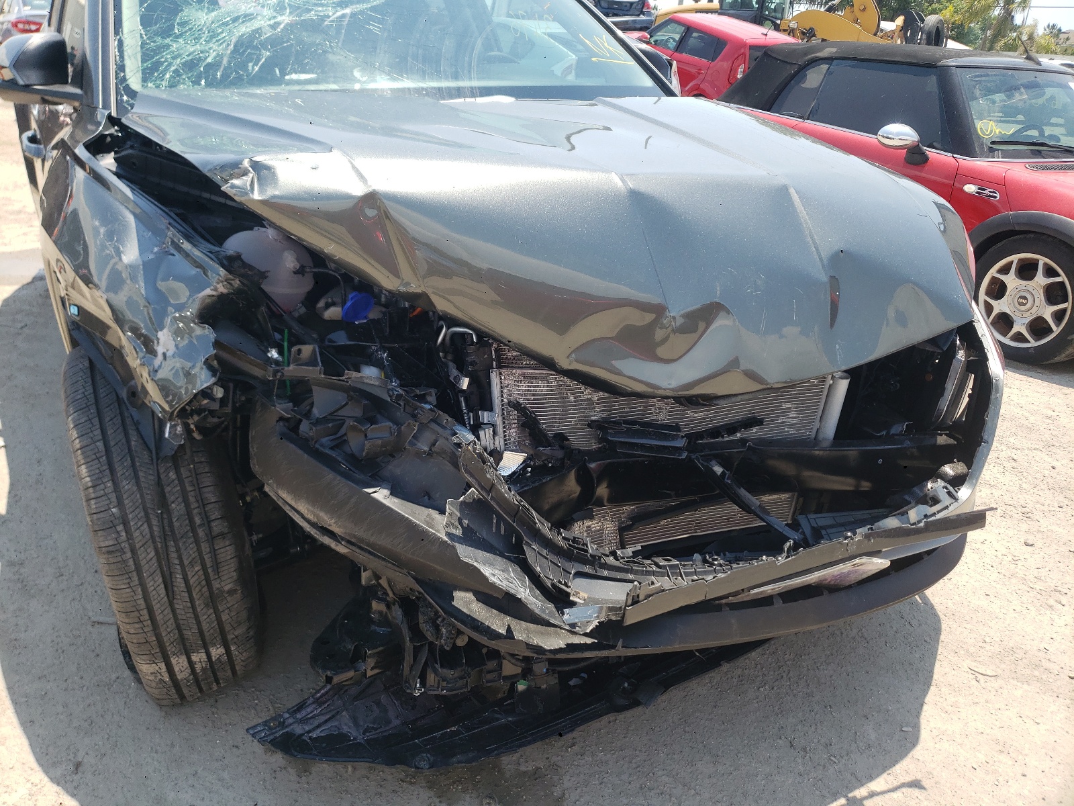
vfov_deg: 53.1
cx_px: 537
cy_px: 403
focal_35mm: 26
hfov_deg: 67.3
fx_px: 807
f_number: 1.5
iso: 50
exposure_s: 1/1429
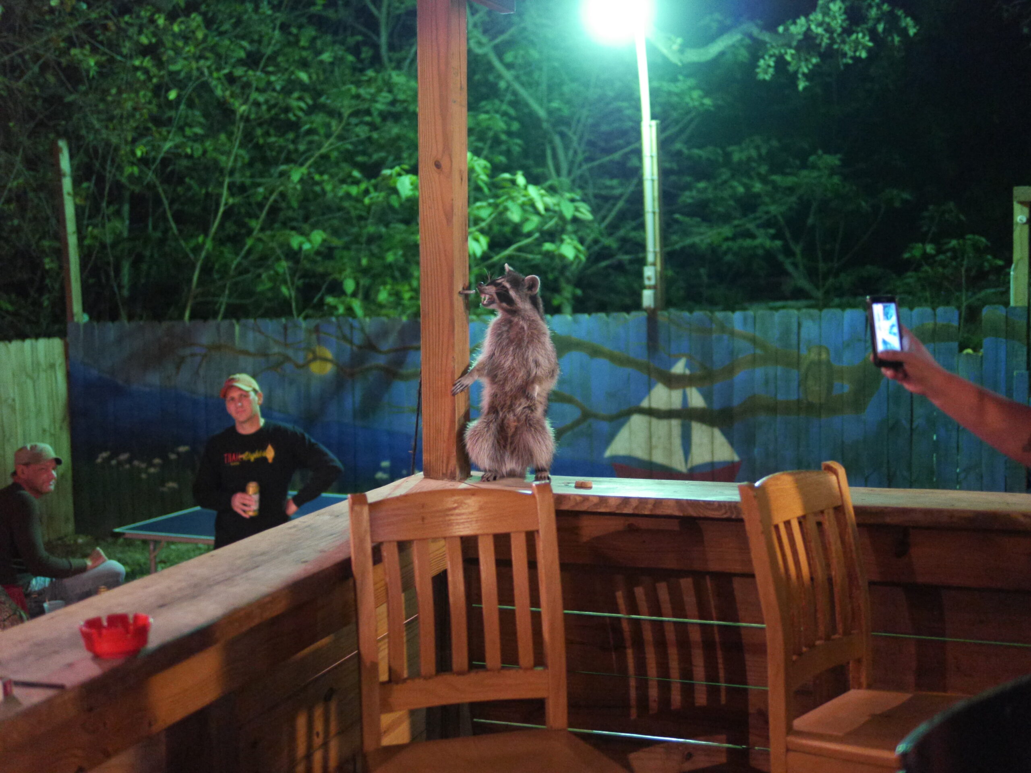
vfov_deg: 29.1
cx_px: 516
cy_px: 386
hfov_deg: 38.2
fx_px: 1489
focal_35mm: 50
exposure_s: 1/60
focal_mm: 25
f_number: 1.4
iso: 3200
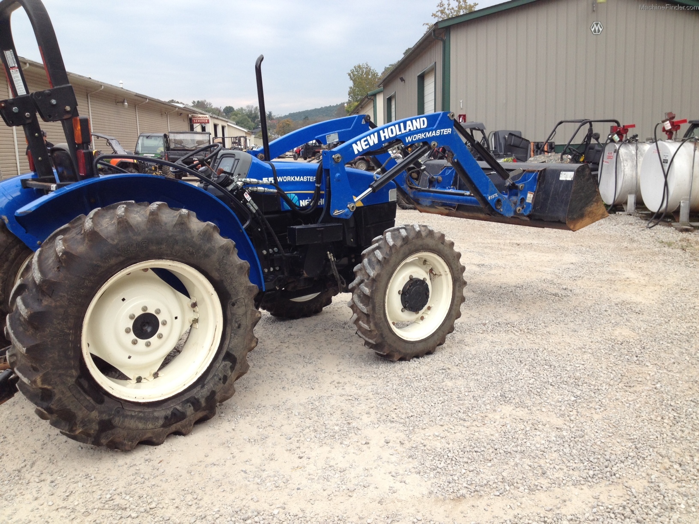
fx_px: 707
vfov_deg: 40.7
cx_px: 350
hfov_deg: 52.6
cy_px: 262
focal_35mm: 35
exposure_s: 1/531
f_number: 2.4
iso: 50
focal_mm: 4.28
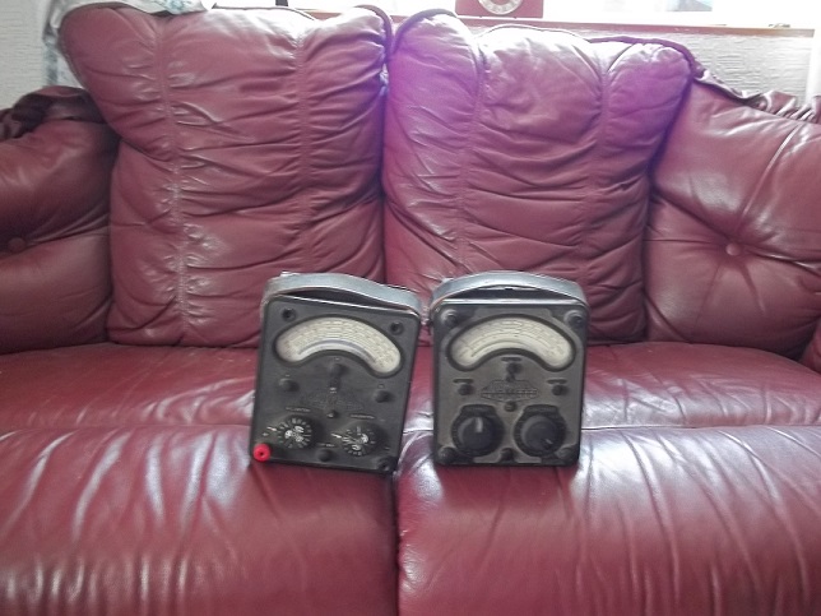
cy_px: 308
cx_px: 410
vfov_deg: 44.2
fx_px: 759
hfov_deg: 56.8
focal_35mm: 32
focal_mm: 5.7
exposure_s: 1/8
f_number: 2.9
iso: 222
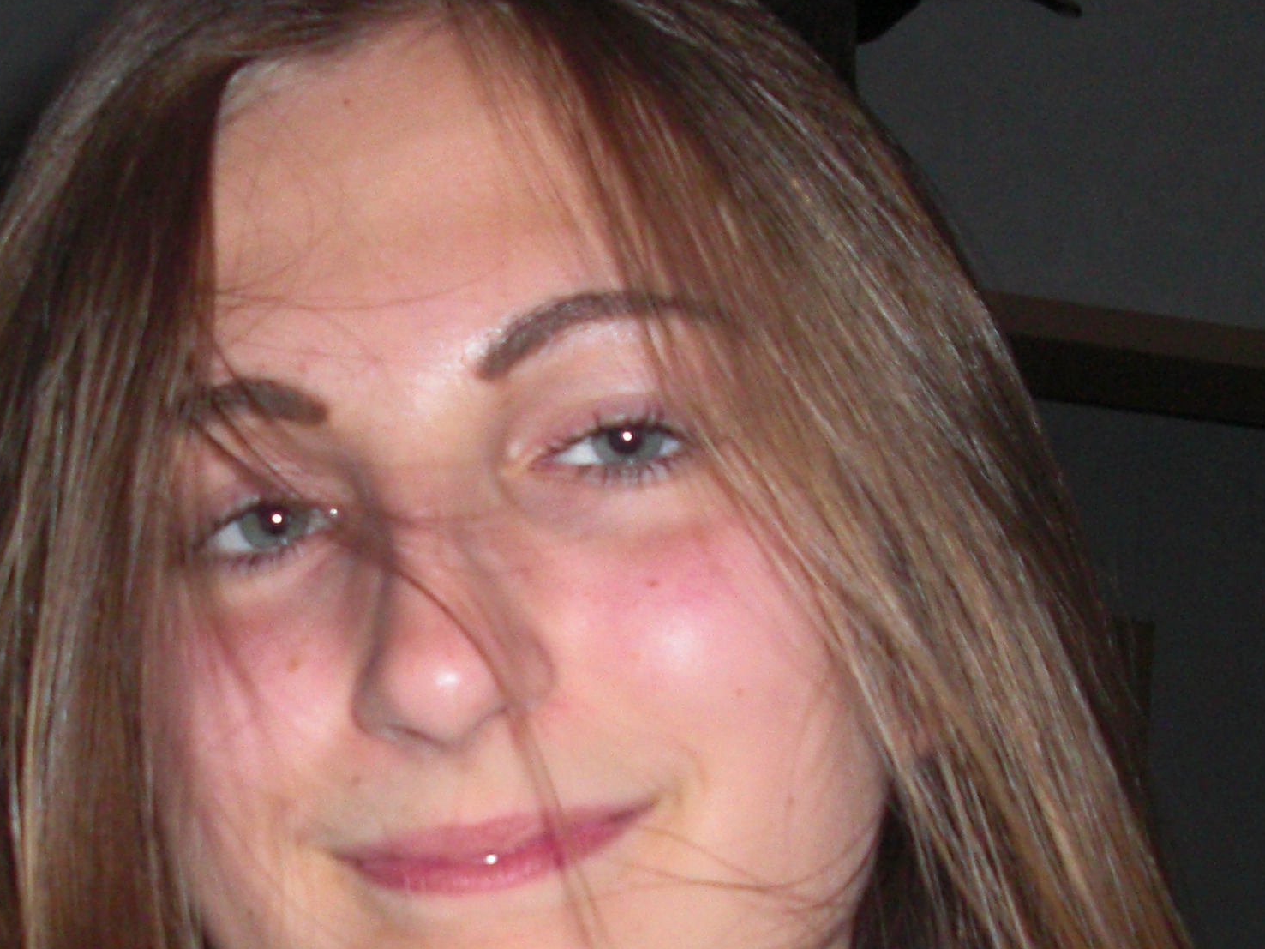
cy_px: 806
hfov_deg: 21.9
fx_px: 3252
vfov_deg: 16.4
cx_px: 426
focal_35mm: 89
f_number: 2.8
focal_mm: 6.3
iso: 200
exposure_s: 1/60
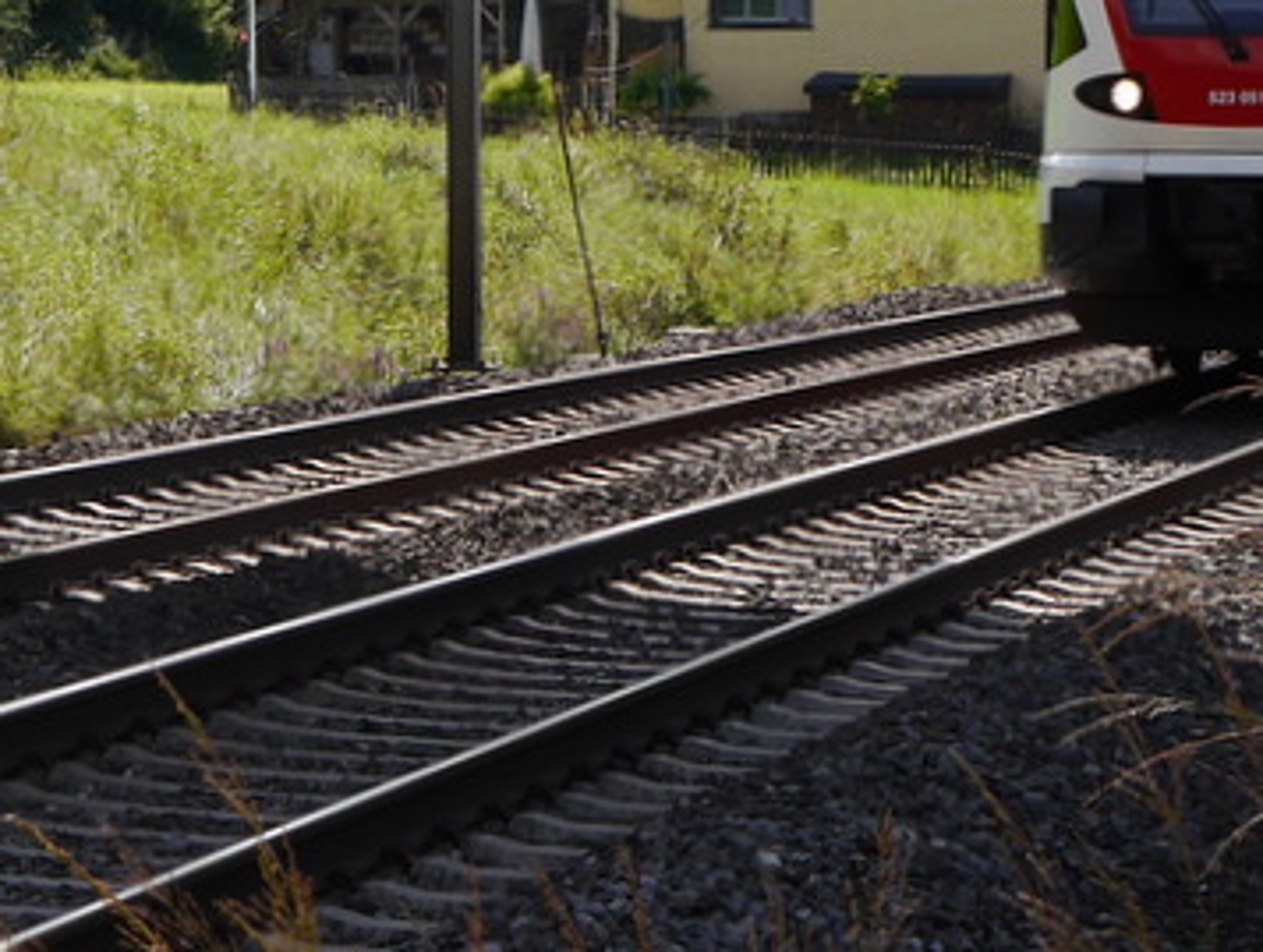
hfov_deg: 13.9
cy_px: -232
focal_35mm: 140
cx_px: 1267
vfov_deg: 10.4
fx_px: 5117
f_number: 8
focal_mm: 25
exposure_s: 1/320
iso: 160
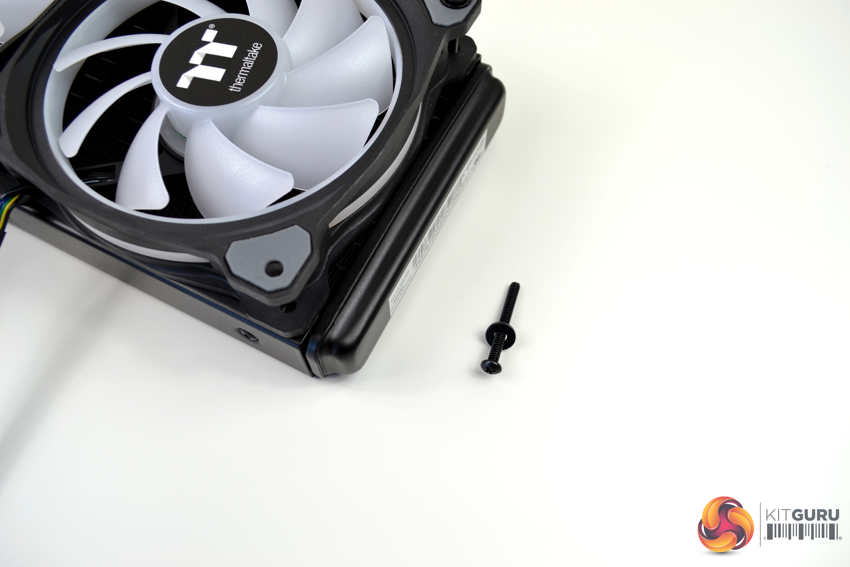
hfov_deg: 61.9
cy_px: 284
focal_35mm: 30
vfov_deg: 43.6
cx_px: 425
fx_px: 708
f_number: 5.6
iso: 200
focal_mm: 20
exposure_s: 1/125
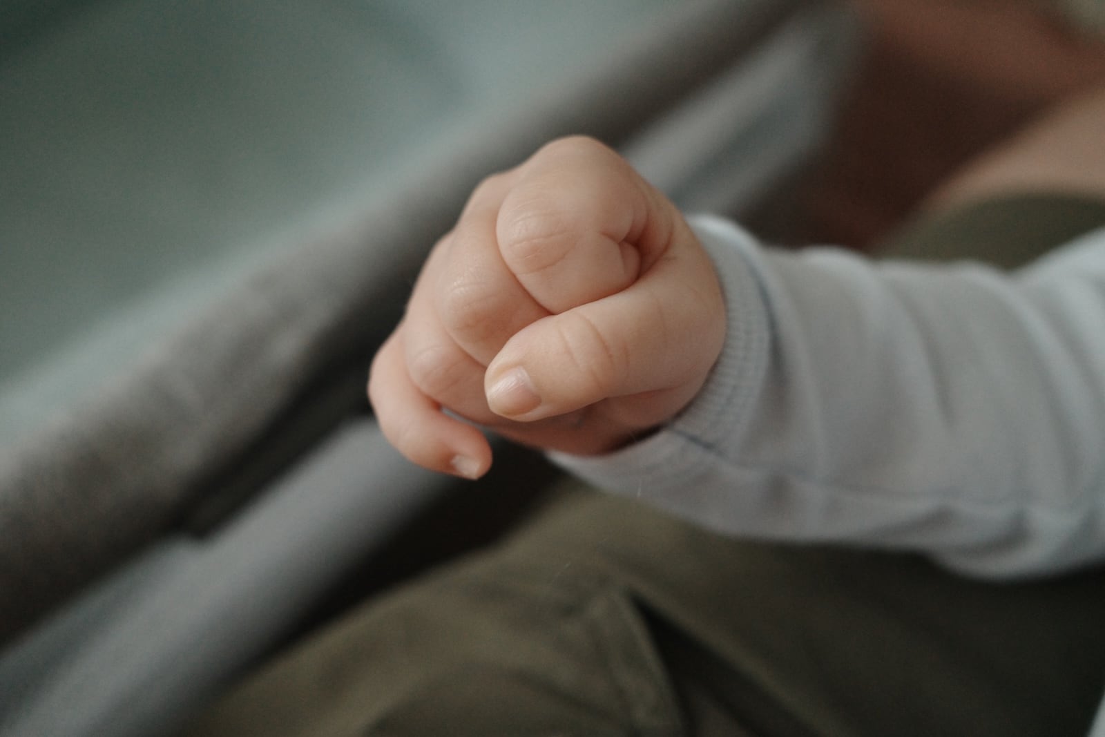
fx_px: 859
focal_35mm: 28
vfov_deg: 46.4
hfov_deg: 65.5
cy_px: 368
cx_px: 552
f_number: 2.8
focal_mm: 18.3
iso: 1600
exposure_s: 1/20
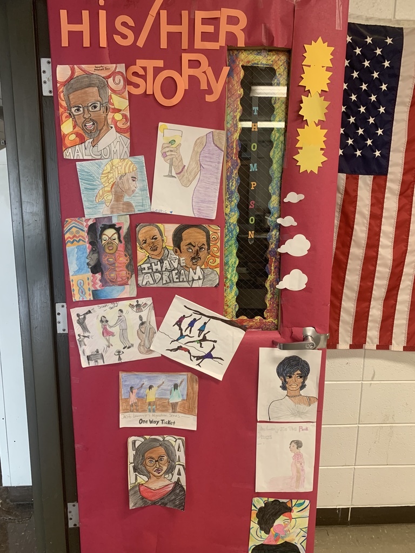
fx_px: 416
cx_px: 208
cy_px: 276
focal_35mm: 26
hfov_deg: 53.1
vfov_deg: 67.3
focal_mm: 4.25
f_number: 1.8
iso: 160
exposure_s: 1/60
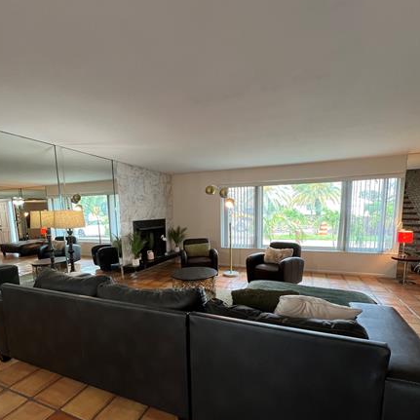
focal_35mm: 16
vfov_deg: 86.7
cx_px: 207
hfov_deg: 87.4
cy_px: 245
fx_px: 220
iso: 320
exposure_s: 1/60
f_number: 1.8
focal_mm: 1.57
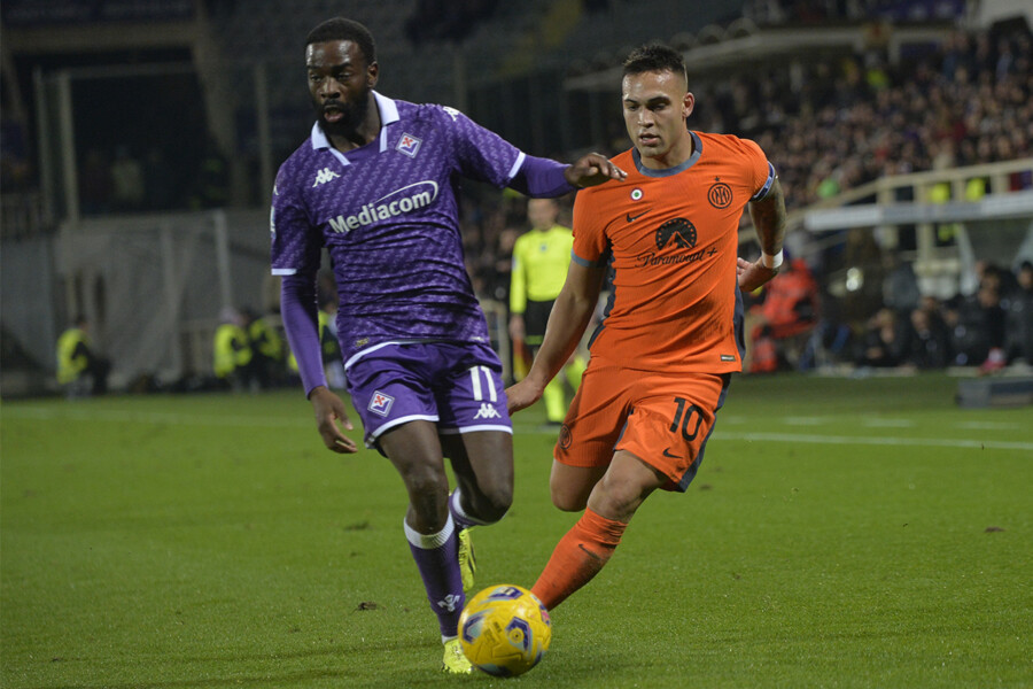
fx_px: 6599
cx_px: 516
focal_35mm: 230
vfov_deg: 6.0
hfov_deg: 9.0
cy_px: 344
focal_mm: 230
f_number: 5.3
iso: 2500
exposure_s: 1/800
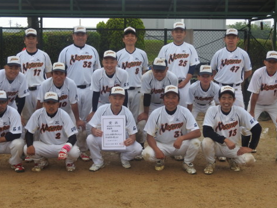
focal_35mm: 64
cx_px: 133
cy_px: 110
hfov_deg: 30.3
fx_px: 512
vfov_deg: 22.9
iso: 100
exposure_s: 1/50
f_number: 4
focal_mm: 9
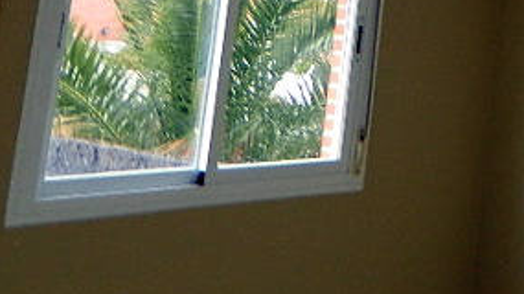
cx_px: 662
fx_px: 1194
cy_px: -181
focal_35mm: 86
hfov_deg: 22.4
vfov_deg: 13.1
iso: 80
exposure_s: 1/30
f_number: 3.1
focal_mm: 4.5
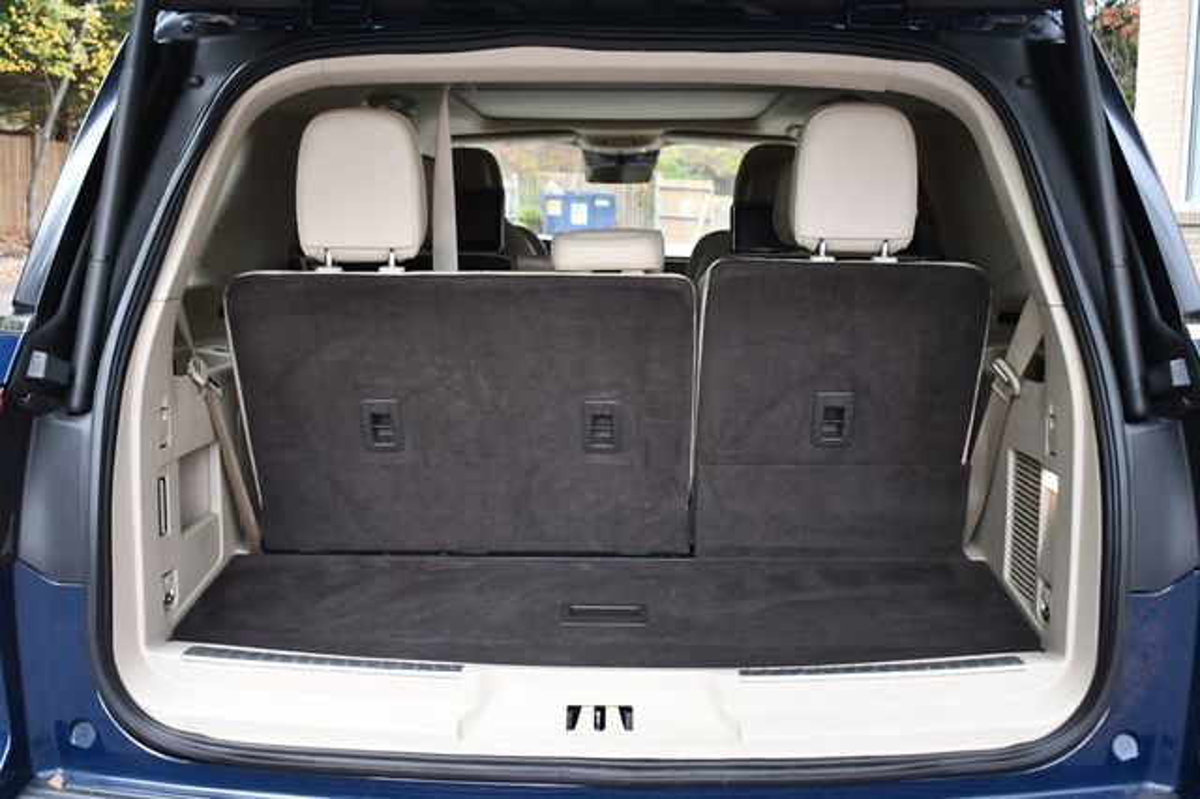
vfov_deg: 33.4
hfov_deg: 48.5
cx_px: 600
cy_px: 400
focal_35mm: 40
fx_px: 1333
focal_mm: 27
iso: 800
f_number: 4
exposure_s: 1/250
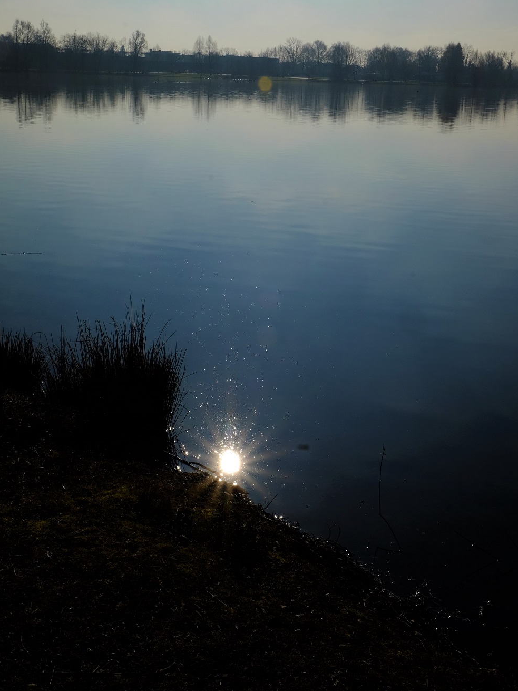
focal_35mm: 44
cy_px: 335
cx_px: 262
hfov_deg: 32.9
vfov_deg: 42.9
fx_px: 878
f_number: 22
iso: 200
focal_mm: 26.5
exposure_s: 1/350
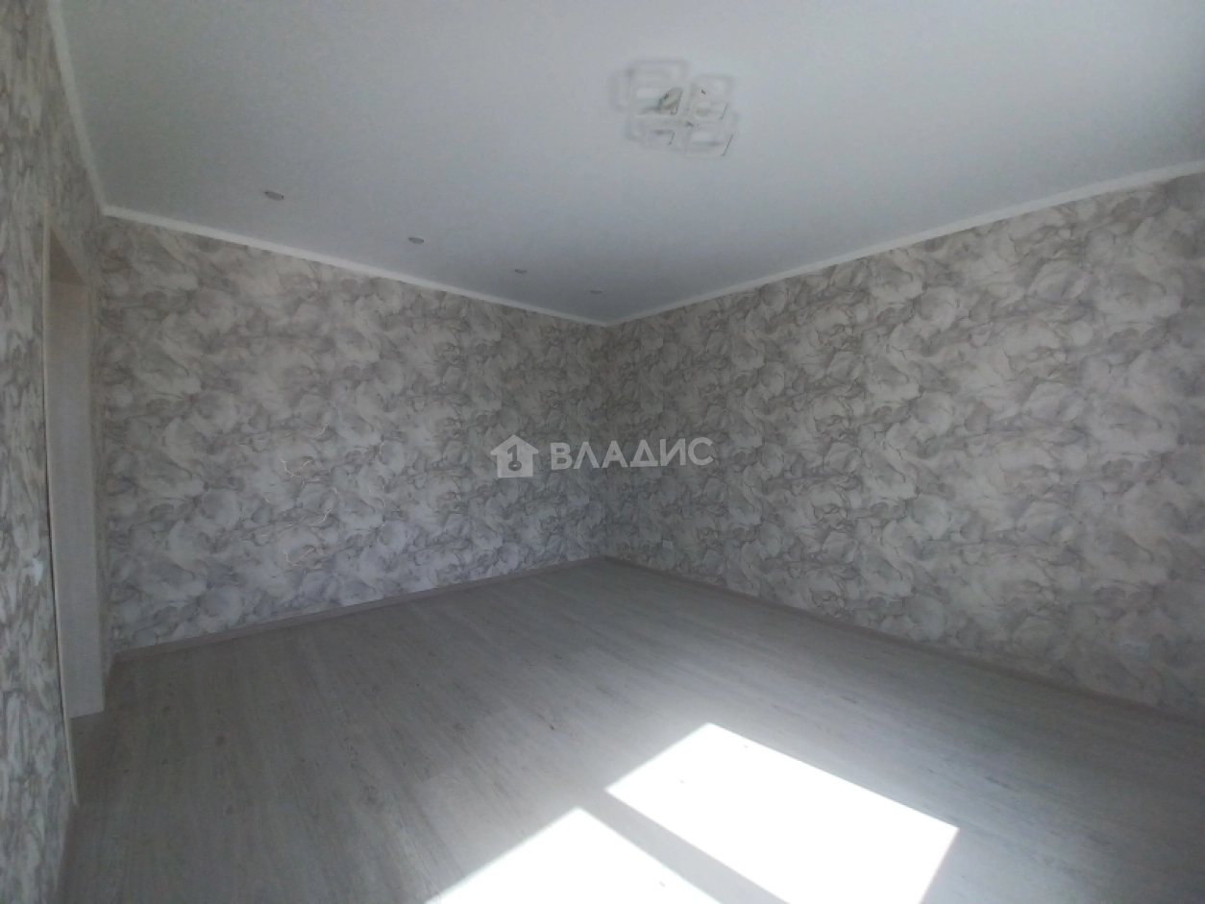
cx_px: 602
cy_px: 452
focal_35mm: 13
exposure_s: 1/377
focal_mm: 1.42
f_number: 2.2
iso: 40
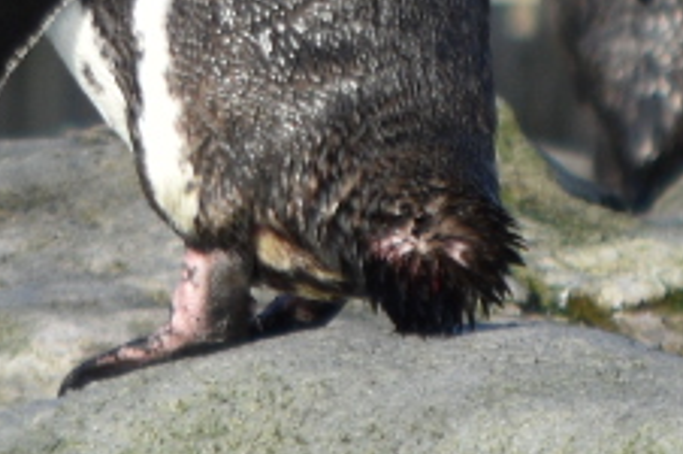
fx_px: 61211
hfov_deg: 0.6
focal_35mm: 3231
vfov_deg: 0.4
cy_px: -708
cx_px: 187
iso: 200
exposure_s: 1/500
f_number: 5.6
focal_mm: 300
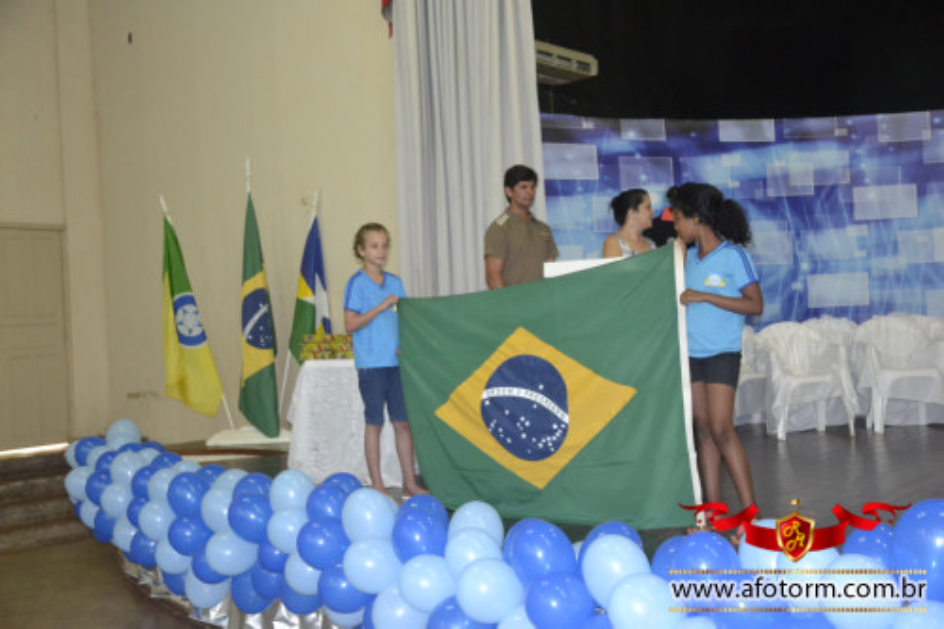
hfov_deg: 46.4
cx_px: 472
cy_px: 314
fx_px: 1101
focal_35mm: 42
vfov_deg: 31.9
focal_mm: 28
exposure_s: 1/60
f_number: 4
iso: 3200
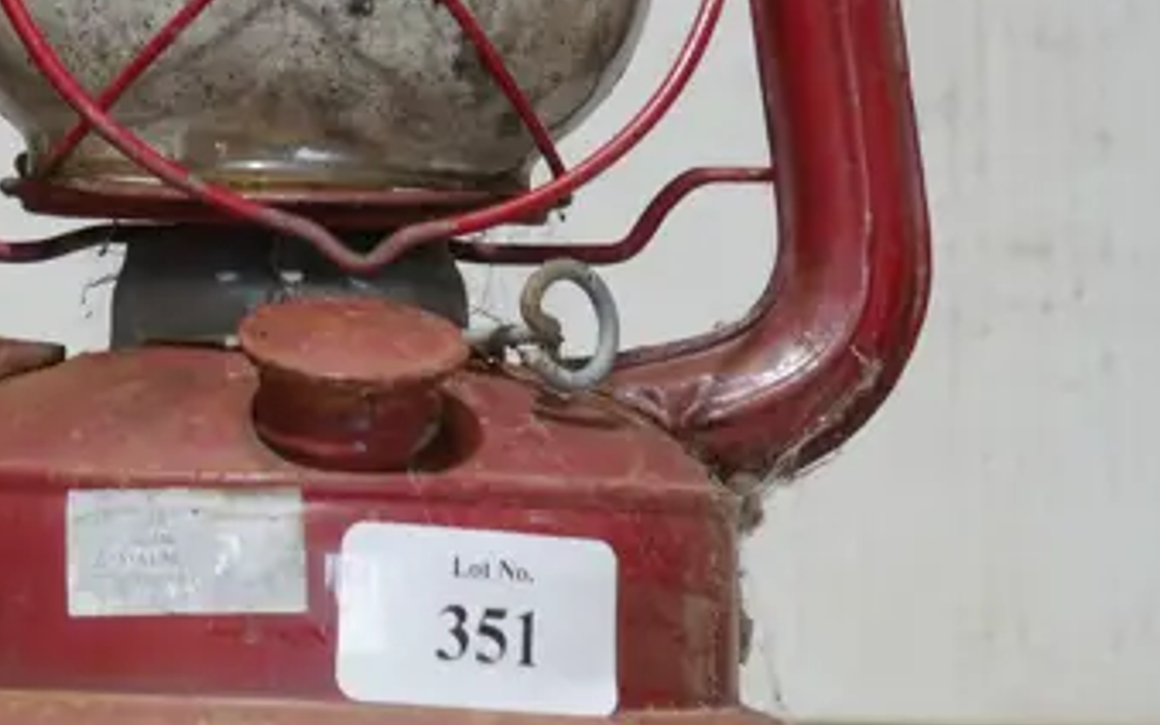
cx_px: -99
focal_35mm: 128
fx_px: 4047
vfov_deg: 10.0
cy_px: -309
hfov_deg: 15.9
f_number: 4.5
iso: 400
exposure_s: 1/60
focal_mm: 20
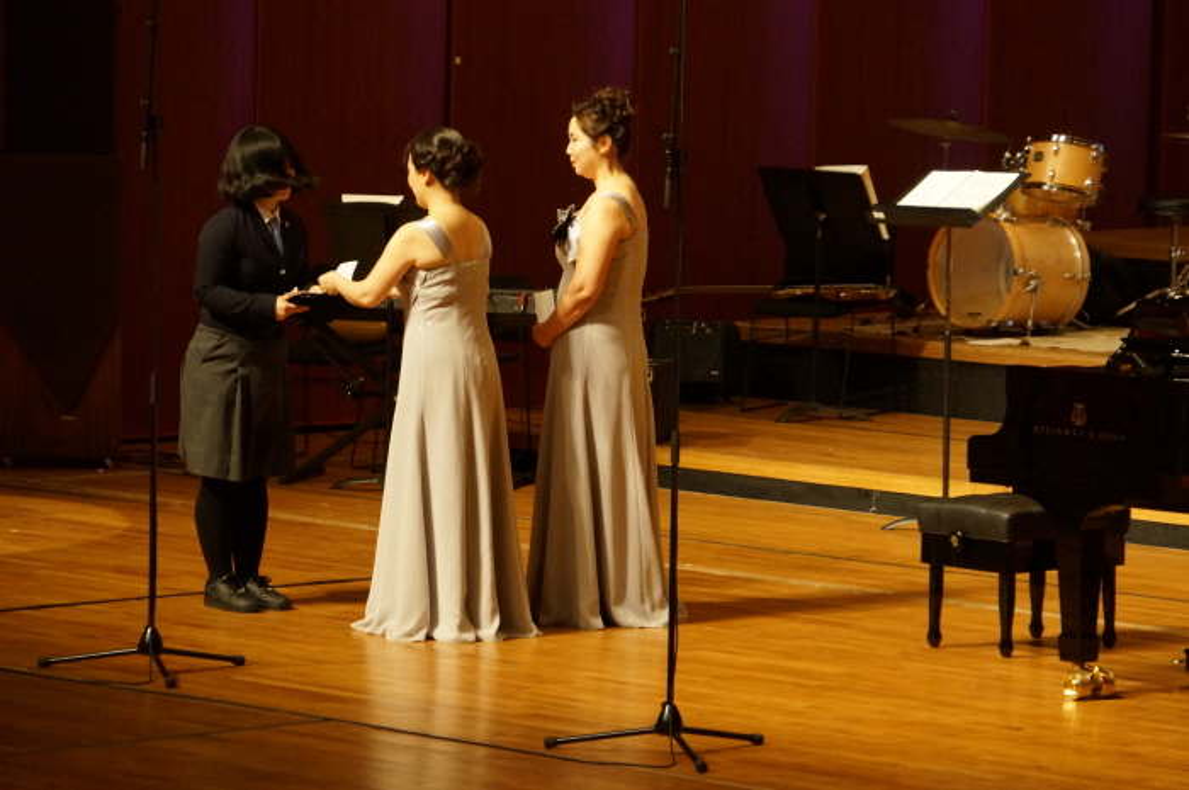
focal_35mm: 219
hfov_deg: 9.4
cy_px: 395
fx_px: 7225
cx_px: 594
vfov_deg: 6.3
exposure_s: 1/100
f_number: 6.3
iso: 3200
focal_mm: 146
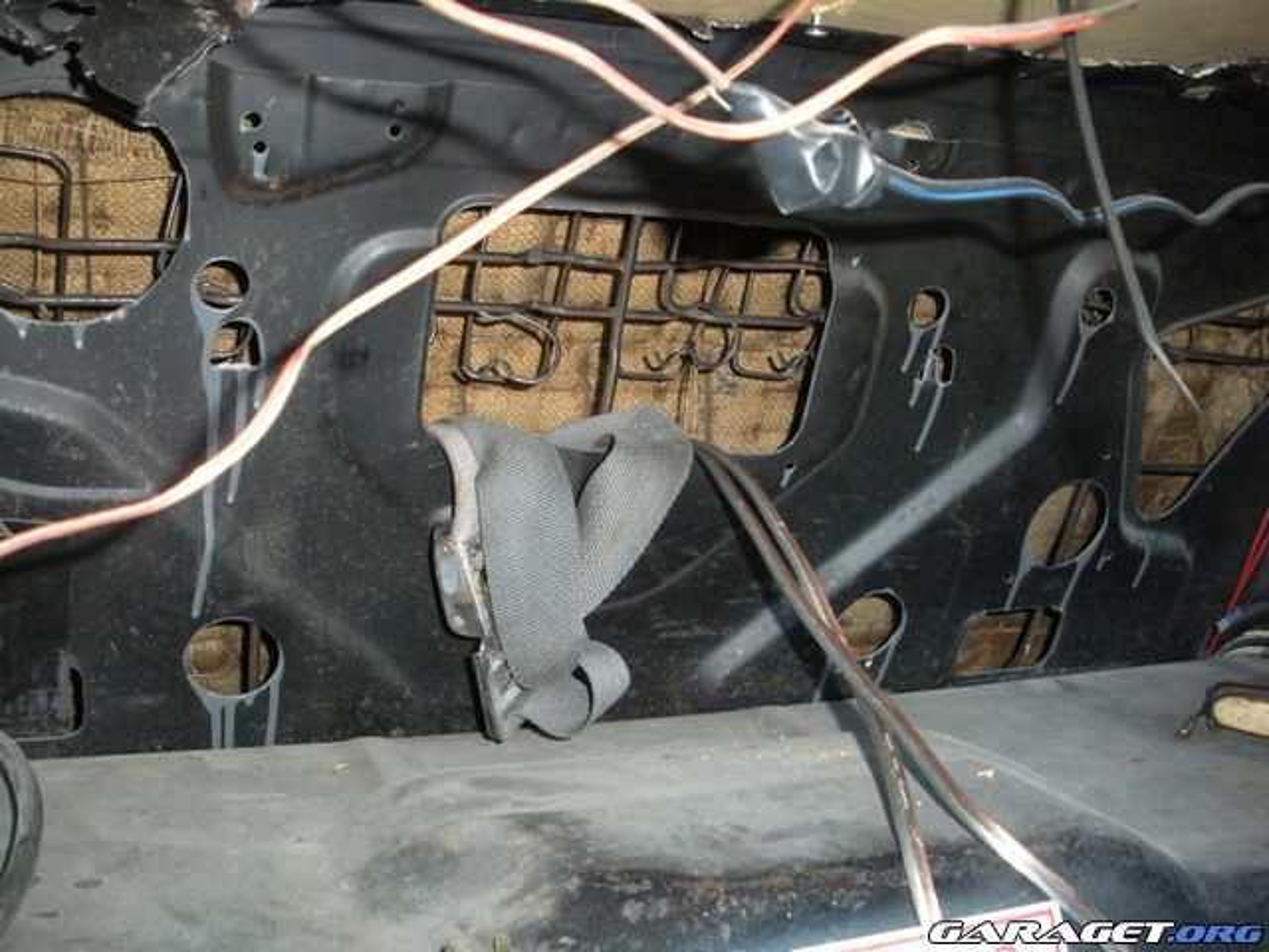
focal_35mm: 36
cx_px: 634
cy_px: 476
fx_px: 1320
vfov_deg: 39.7
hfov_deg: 51.4
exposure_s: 1/60
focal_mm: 6.3
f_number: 3.5
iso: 400
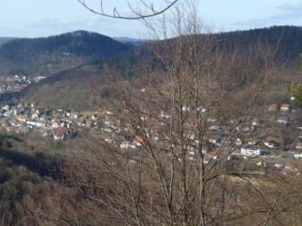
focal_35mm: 89
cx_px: 53
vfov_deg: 16.6
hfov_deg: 21.7
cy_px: 120
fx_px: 776
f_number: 3.2
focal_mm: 10.1
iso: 80
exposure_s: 1/640
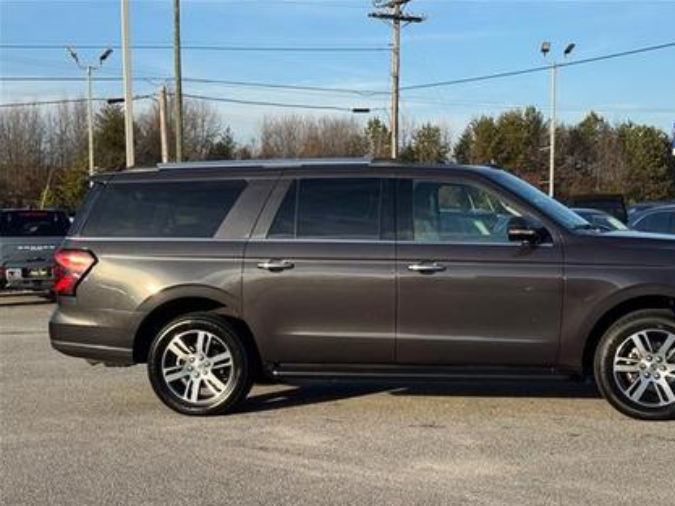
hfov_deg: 33.1
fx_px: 1131
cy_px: 304
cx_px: 406
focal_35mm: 58
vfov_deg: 25.2
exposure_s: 1/2110
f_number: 1.78
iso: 64
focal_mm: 6.76
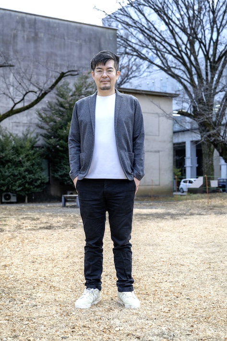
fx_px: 501
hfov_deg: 25.5
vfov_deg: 37.5
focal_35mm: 53
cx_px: 114
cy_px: 170
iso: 400
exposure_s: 1/250
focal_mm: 53
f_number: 4.5
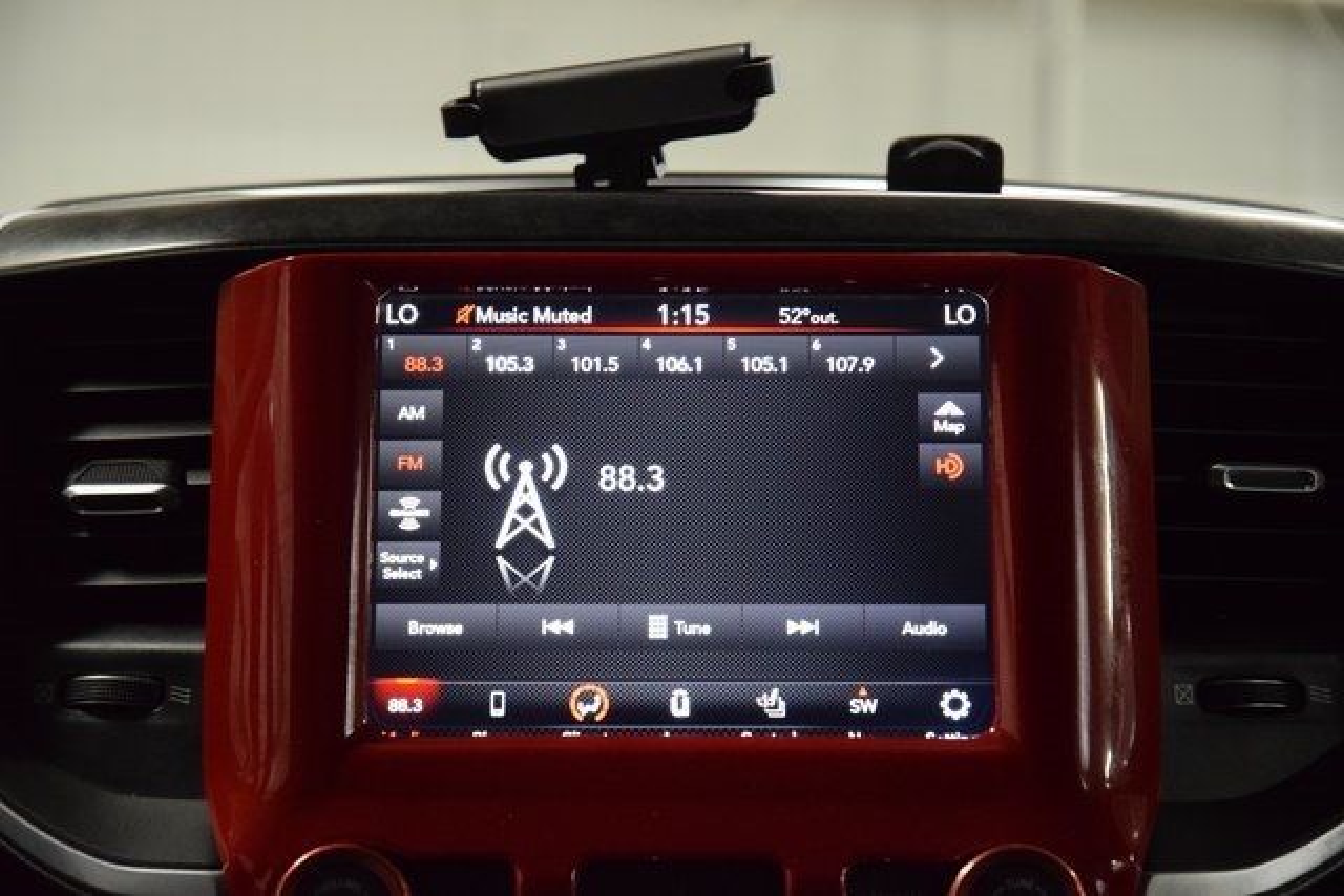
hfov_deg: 19.5
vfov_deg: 13.0
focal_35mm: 105
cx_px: 672
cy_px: 448
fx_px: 3921
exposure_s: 1/125
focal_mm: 70
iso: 3600
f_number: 4.5
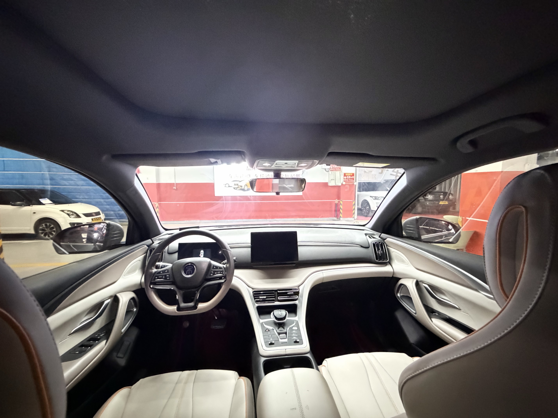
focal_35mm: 14
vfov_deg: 85.7
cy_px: 209
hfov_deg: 102.1
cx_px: 279
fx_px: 226
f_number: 2.2
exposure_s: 1/28
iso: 2500
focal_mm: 2.22
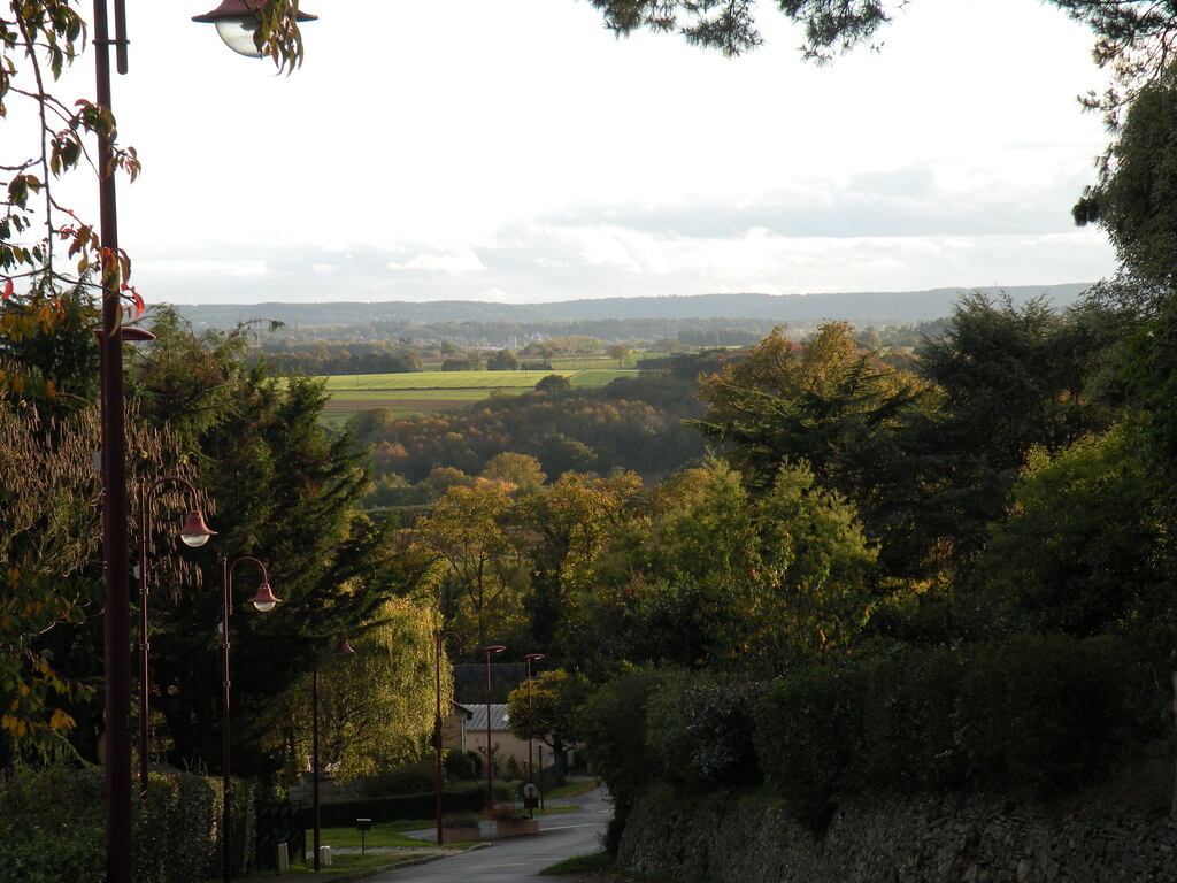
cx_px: 588
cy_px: 442
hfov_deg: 17.9
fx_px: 3740
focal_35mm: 110
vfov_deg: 13.5
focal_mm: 19.4
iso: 64
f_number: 4.5
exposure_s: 1/109
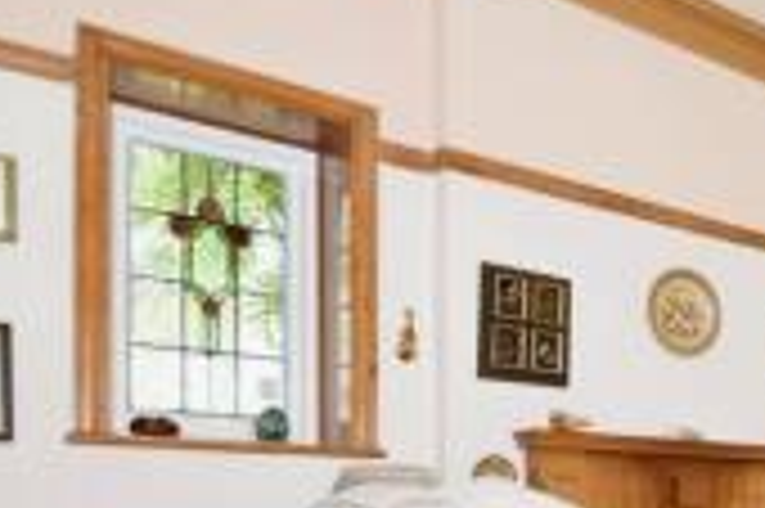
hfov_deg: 36.7
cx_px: 900
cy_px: 506
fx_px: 892
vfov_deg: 29.7
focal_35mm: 42
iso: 400
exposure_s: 1/60
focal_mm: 10
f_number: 8
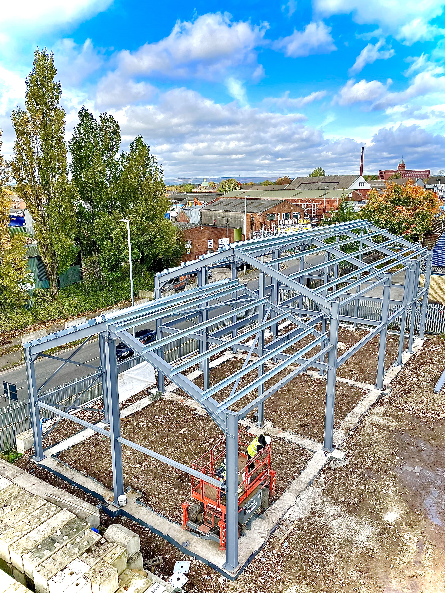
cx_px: 222
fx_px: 446
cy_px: 296
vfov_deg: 67.3
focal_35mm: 26
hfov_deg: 53.1
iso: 32
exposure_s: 1/2257
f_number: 1.6
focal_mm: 4.2
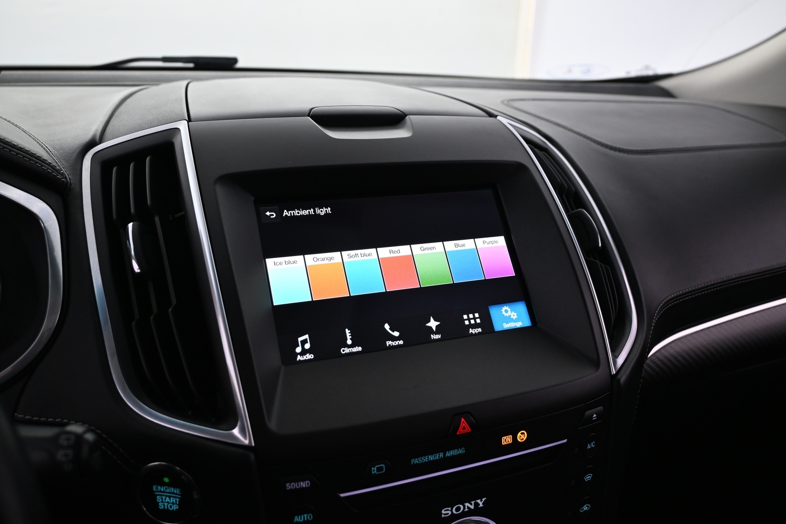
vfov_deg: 43.6
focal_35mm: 30
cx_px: 393
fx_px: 655
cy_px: 262
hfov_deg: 61.9
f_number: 4.5
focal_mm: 20
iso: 800
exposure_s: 1/30
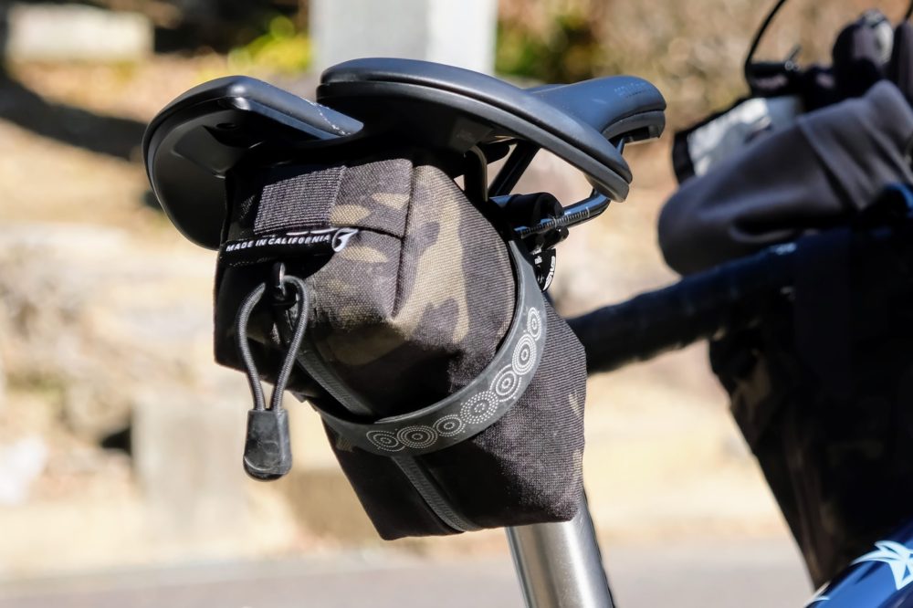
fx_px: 2104
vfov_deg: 16.4
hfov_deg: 24.5
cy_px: 304
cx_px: 456
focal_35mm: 83
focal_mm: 55
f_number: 6.4
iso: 400
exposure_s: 1/400
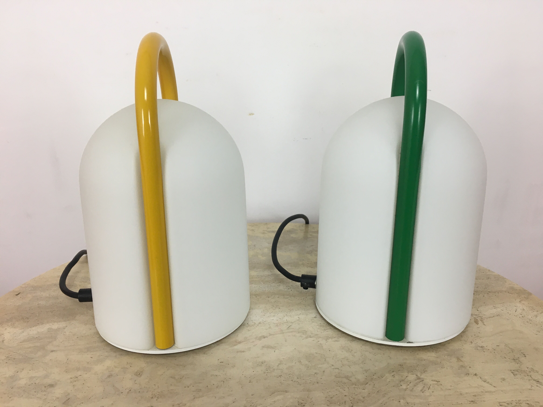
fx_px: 455
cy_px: 204
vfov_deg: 48.2
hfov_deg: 61.7
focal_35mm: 29
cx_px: 272
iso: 25
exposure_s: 1/33
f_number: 2.2
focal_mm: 4.15
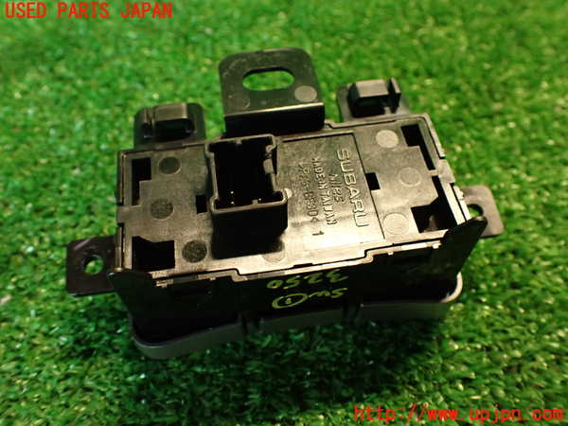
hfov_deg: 56.8
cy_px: 213
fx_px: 525
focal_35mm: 32
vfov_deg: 44.2
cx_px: 284
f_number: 2.4
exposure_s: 1/30
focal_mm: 5.79
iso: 500
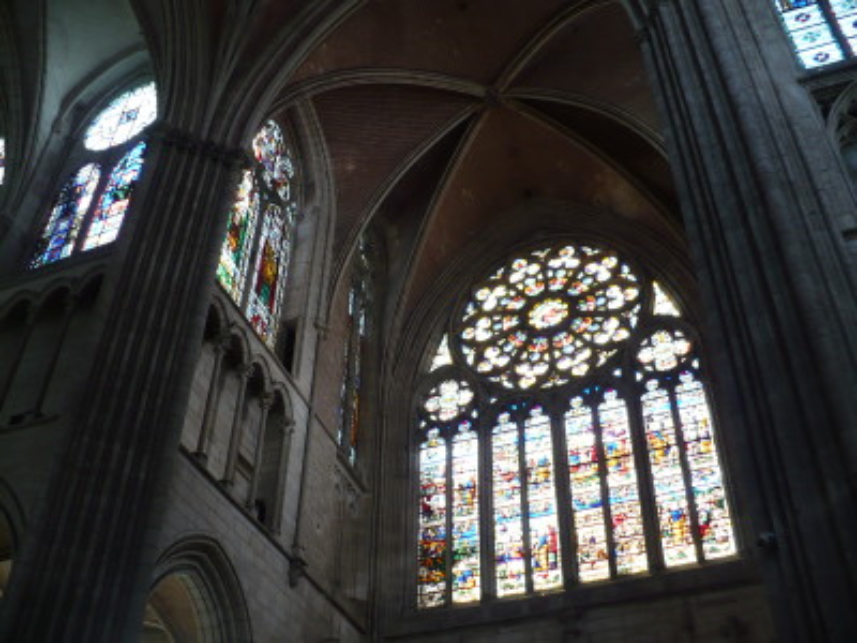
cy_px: 322
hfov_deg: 50.1
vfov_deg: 38.7
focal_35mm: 37
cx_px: 428
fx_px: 916
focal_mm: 6.1
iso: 100
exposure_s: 1/50
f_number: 2.8
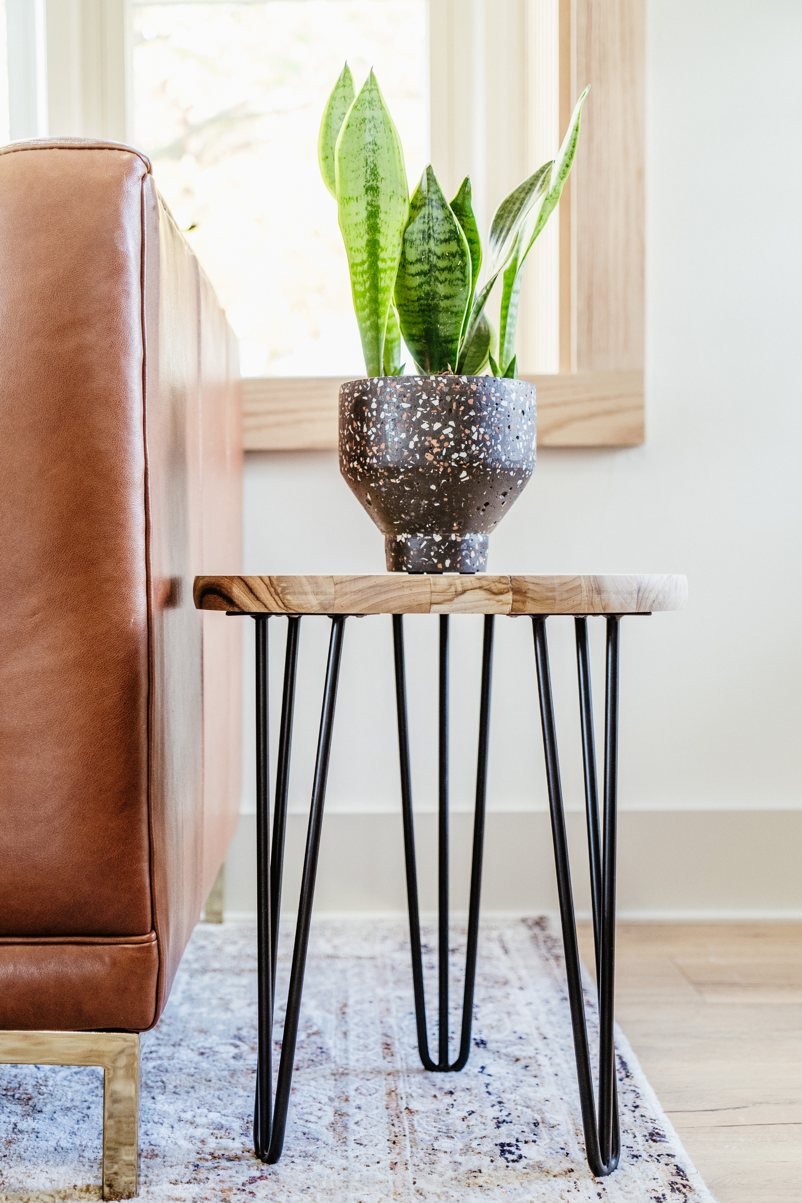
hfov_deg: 28.6
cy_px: 602
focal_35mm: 47
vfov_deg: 41.9
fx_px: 1570
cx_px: 401
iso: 1600
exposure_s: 1/80
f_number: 4
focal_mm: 47
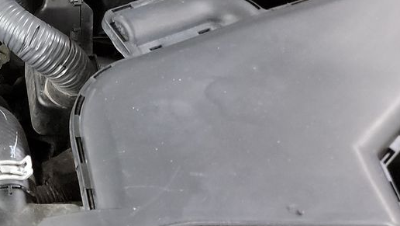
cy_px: -33
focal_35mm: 81
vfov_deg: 14.5
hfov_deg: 22.9
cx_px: -139
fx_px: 860
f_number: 1.8
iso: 796
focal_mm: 6.7
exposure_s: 1/59
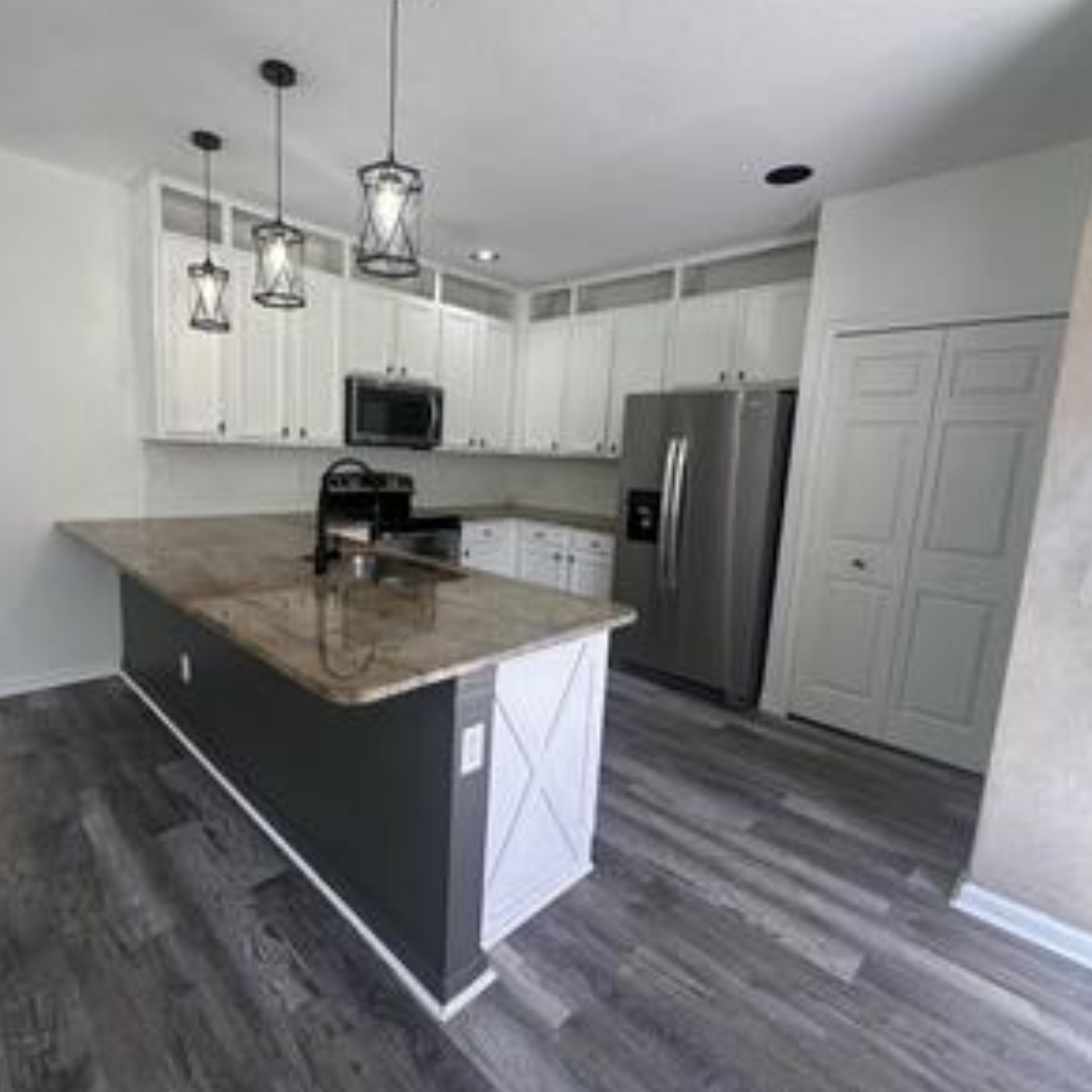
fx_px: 607
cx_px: 469
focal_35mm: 17
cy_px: 540
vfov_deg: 84.0
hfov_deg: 83.5
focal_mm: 2.22
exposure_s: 1/120
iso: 100
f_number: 2.2
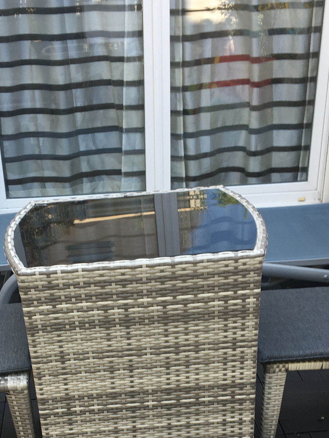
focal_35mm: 54
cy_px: 330
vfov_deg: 34.8
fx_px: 685
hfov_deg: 27.0
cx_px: 128
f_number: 2.2
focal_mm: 4.15
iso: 25
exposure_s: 1/100
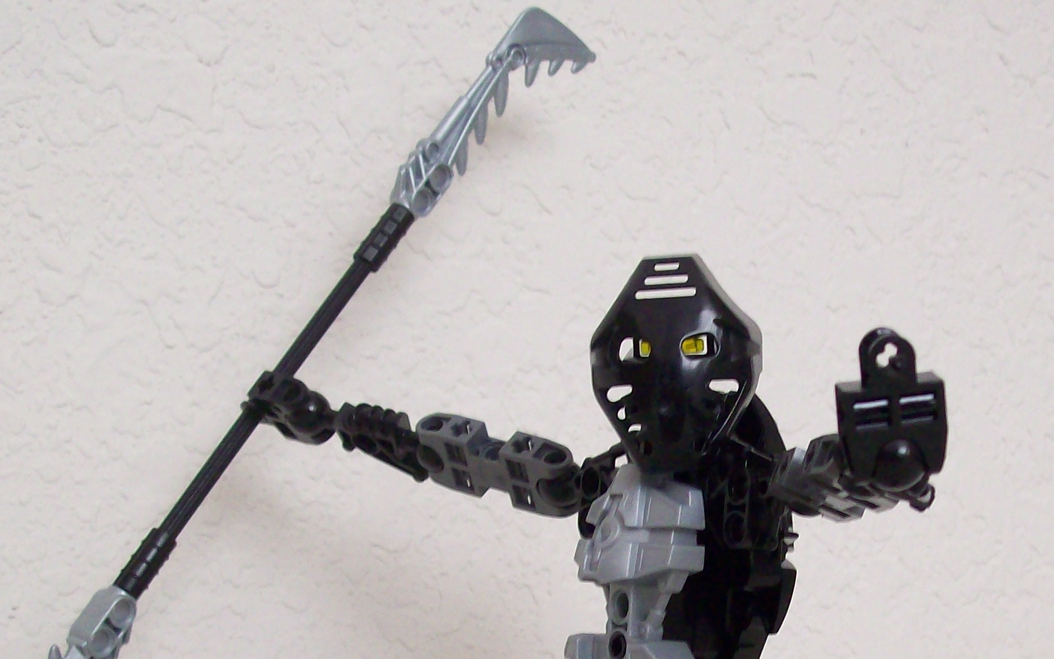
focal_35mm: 77
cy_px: 594
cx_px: 639
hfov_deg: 26.7
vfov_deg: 16.7
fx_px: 2212
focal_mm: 7.6
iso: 160
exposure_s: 1/21.2
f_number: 3
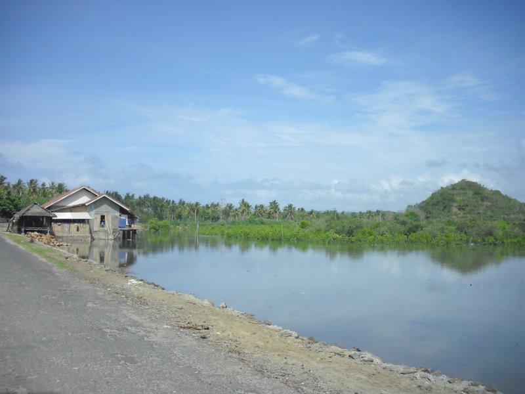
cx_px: 262
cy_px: 197
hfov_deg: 49.0
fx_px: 576
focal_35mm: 38
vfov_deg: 37.7
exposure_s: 1/320
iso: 100
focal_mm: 6.2
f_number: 8
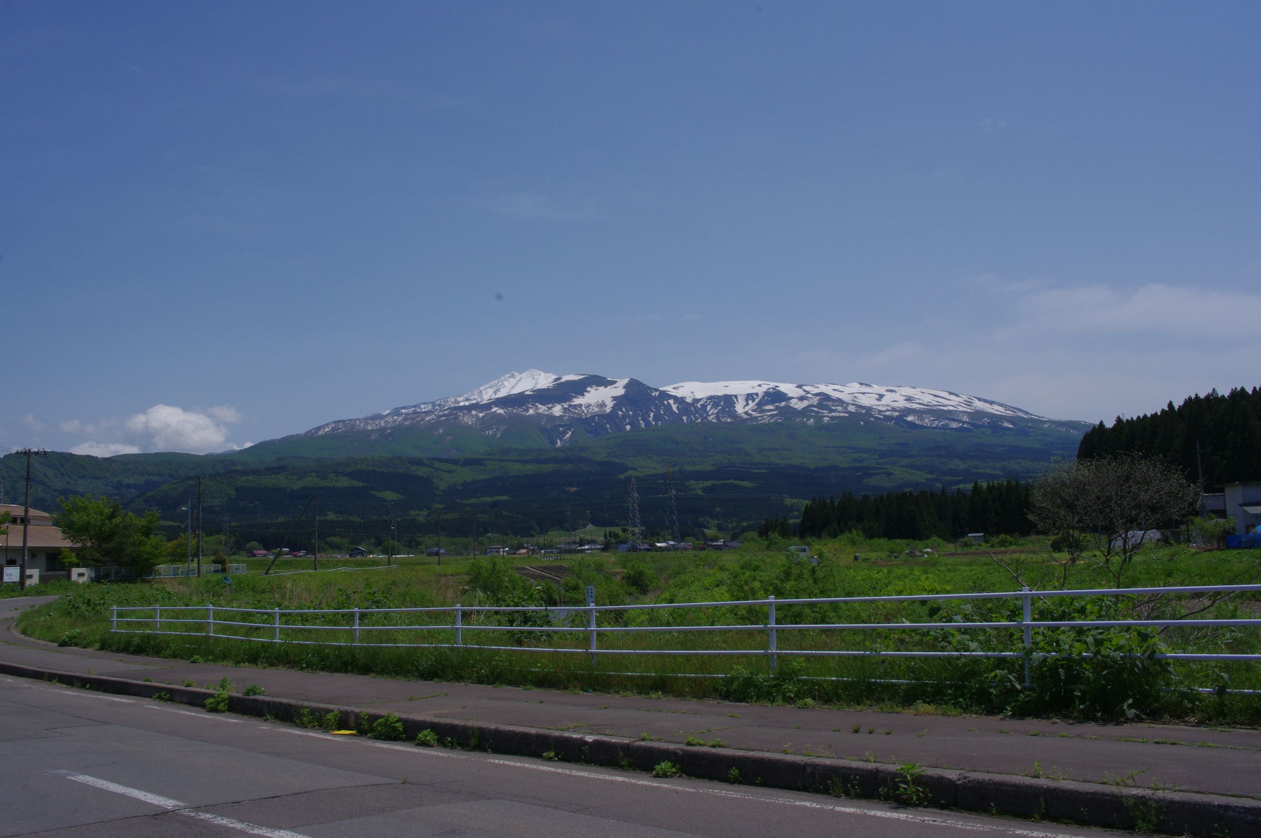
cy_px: 419
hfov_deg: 60.3
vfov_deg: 42.2
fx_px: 1085
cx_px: 630
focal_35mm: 31
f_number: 16
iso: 200
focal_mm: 21
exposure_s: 1/320
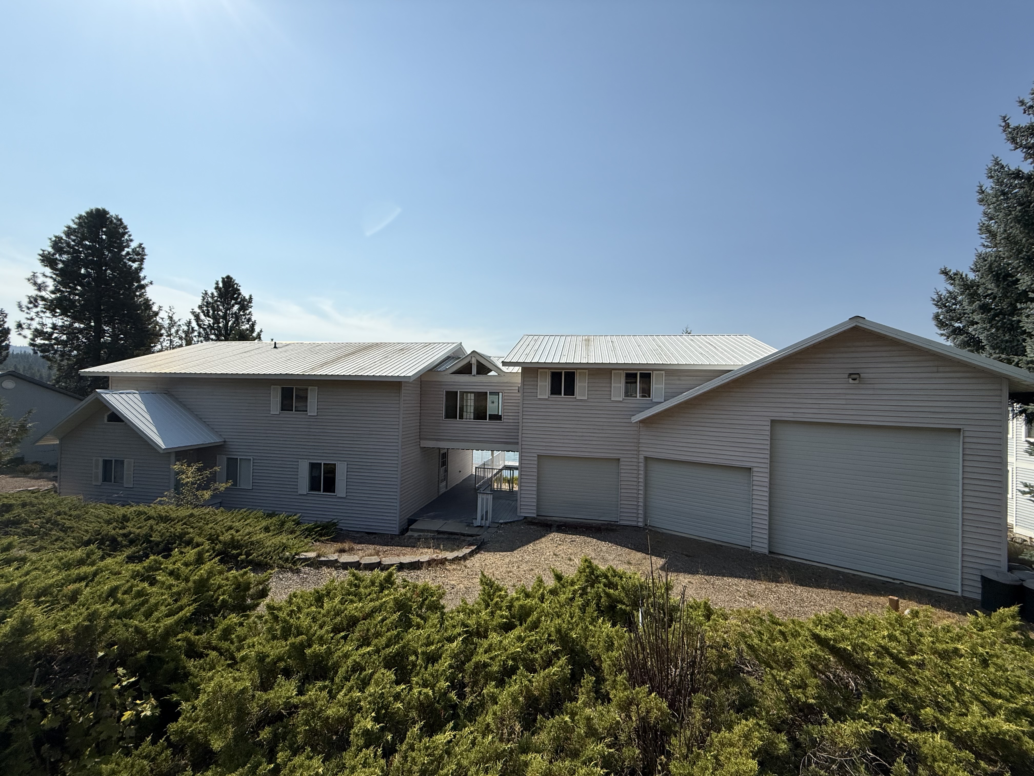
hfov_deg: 102.1
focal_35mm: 14
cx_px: 517
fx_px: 418
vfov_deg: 85.7
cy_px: 388
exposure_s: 1/5155
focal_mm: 2.22
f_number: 2.2
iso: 50
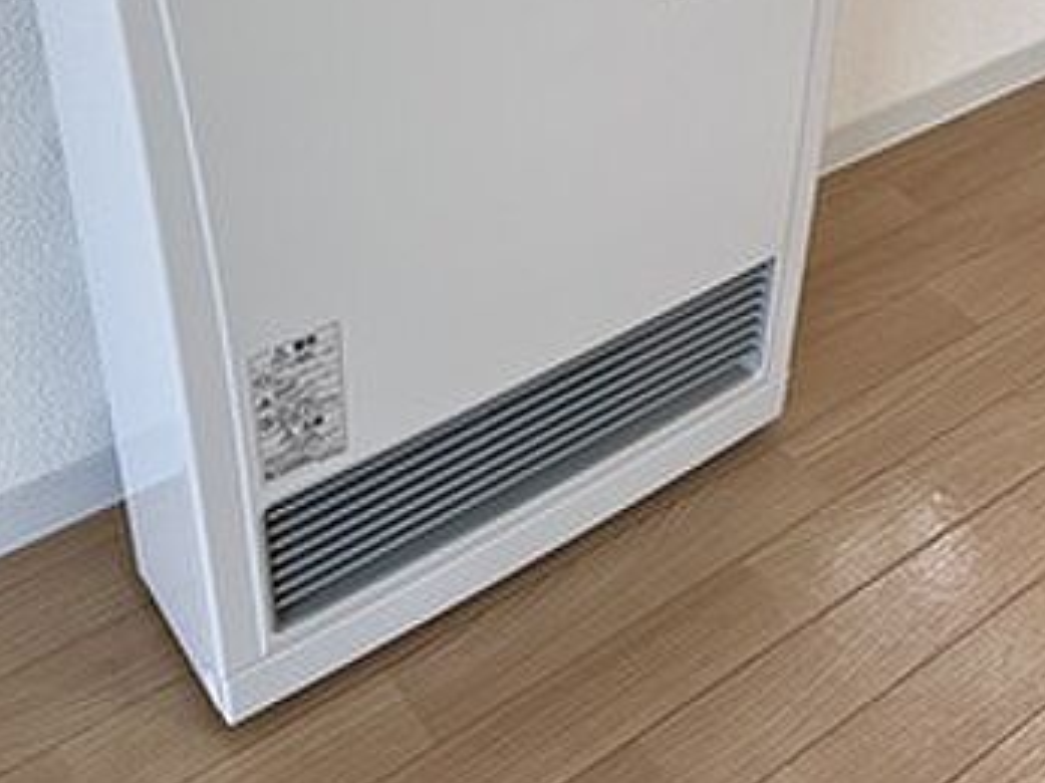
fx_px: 1449
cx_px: 497
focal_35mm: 48
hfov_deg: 39.7
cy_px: 75
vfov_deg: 29.0
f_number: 1.6
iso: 40
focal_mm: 5.1
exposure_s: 1/100
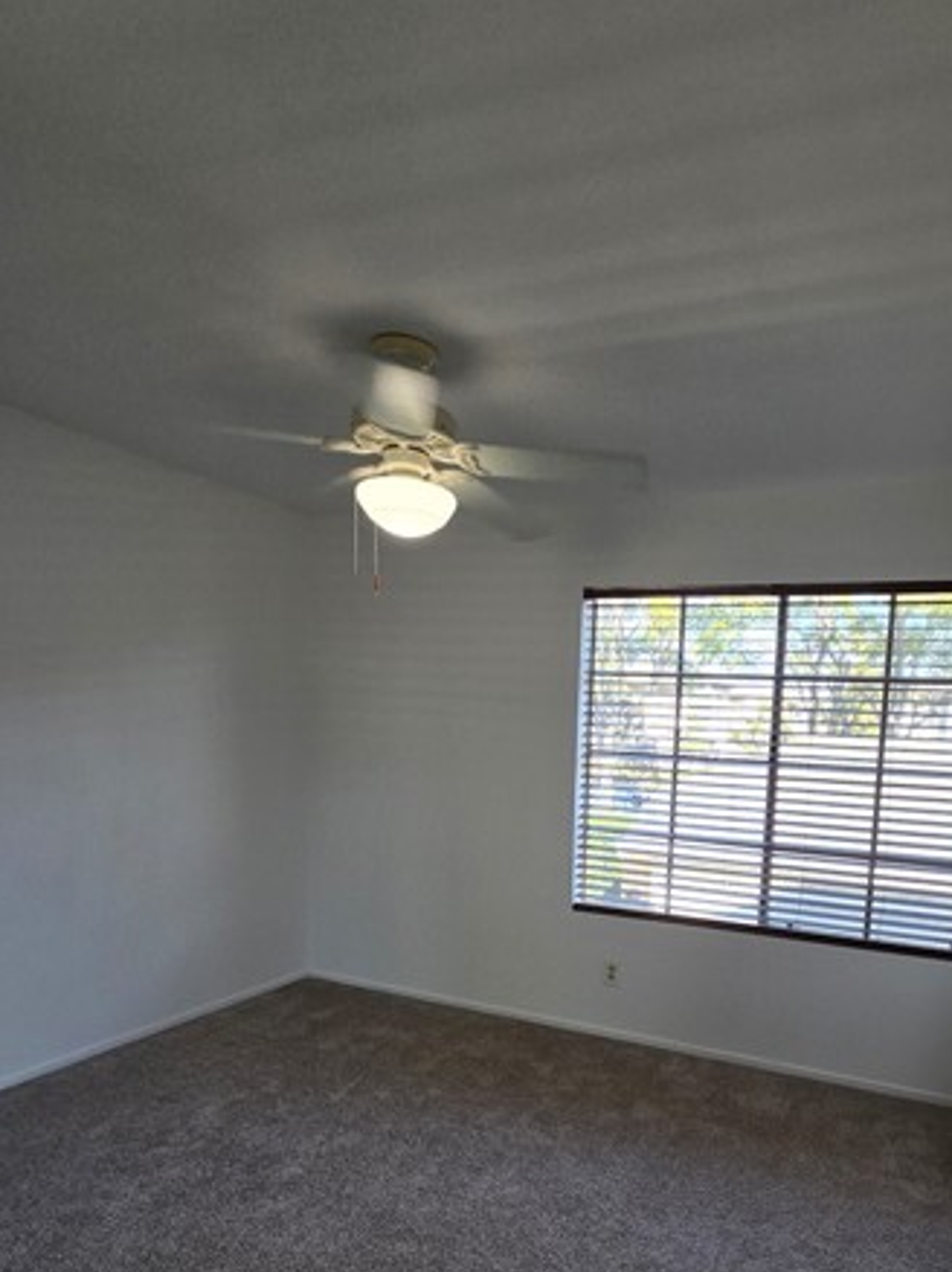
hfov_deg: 66.4
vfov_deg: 82.8
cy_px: 807
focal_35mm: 19
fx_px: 697
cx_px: 650
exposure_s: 1/120
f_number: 2.2
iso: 64
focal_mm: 2.2
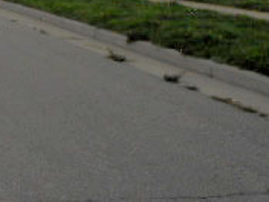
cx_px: -157
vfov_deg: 13.6
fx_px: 793
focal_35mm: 102
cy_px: -104
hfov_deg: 17.0
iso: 80
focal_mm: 5
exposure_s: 1/1000
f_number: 3.7
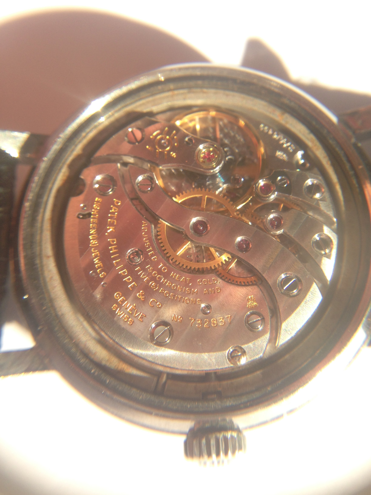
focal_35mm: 33
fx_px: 472
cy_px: 248
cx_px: 186
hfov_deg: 42.9
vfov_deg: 55.4
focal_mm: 4.12
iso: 50
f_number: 2.4
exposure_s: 1/420
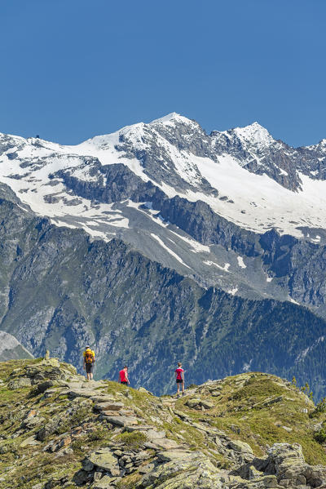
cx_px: 163
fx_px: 2035
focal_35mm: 150
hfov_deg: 9.2
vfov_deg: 13.7
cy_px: 244
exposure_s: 1/800
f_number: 8
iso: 200
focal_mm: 150
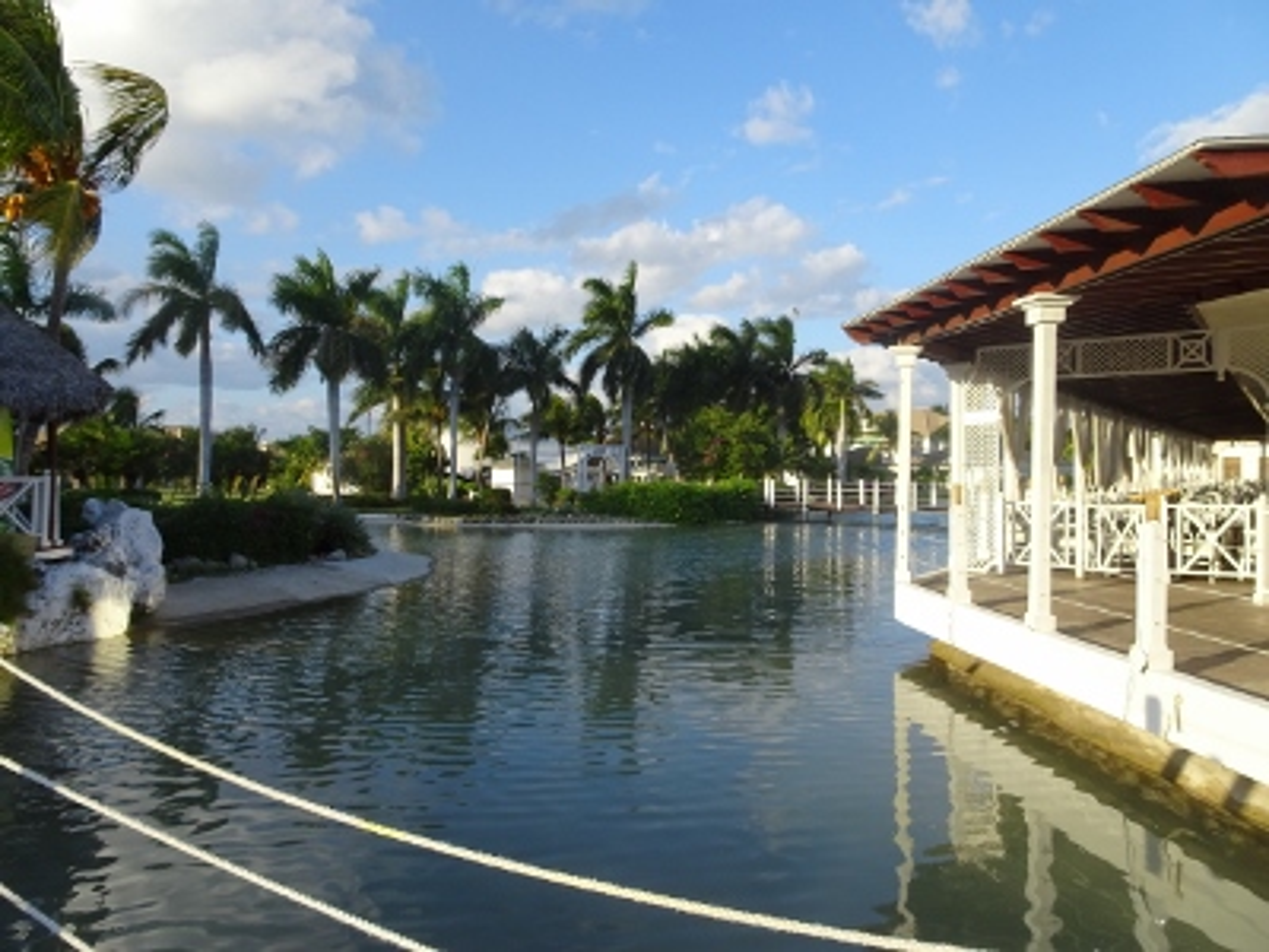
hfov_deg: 71.6
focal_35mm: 24
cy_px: 476
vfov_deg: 56.8
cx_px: 634
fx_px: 880
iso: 80
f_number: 3.5
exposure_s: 1/500
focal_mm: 4.1
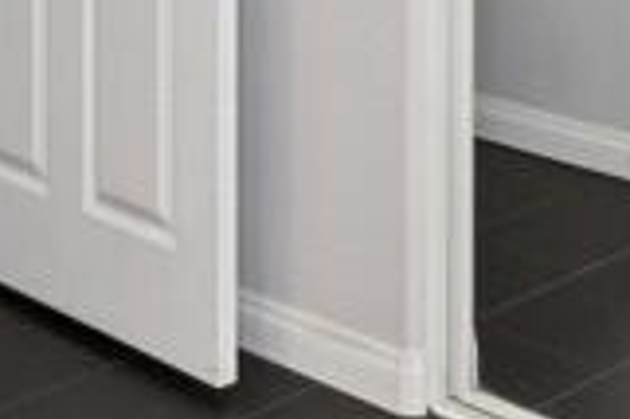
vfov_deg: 12.0
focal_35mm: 102
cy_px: -399
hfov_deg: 19.9
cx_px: 458
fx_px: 1783
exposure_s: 1/15
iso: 400
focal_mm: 16
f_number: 8
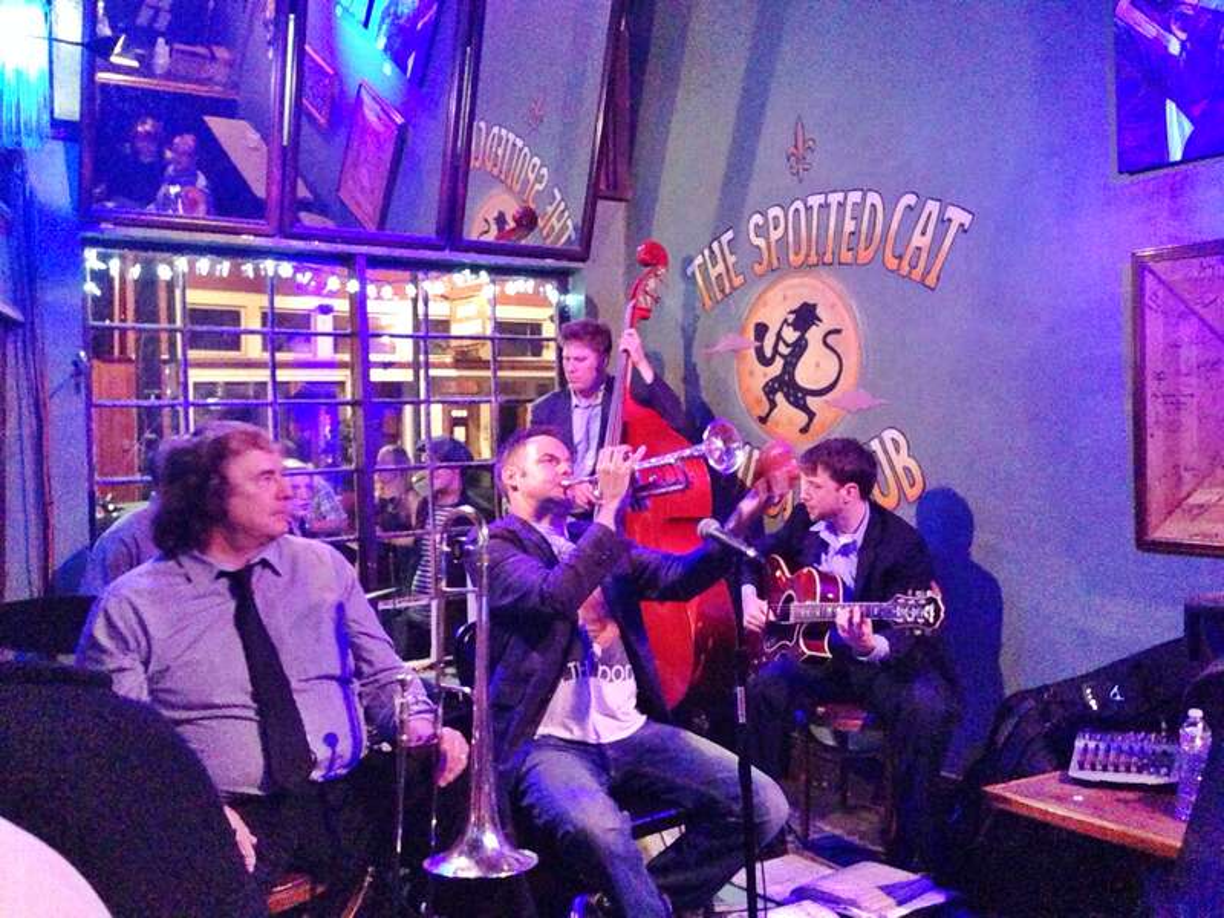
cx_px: 612
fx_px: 2334
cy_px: 459
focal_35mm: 66
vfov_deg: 22.3
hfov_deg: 29.4
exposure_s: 1/20
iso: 1600
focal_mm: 4.12
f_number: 2.4
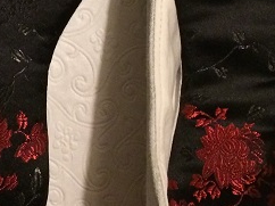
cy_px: -49
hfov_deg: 20.1
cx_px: 39
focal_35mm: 96
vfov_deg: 14.8
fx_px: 762
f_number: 2.2
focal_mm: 4.15
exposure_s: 1/15
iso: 320
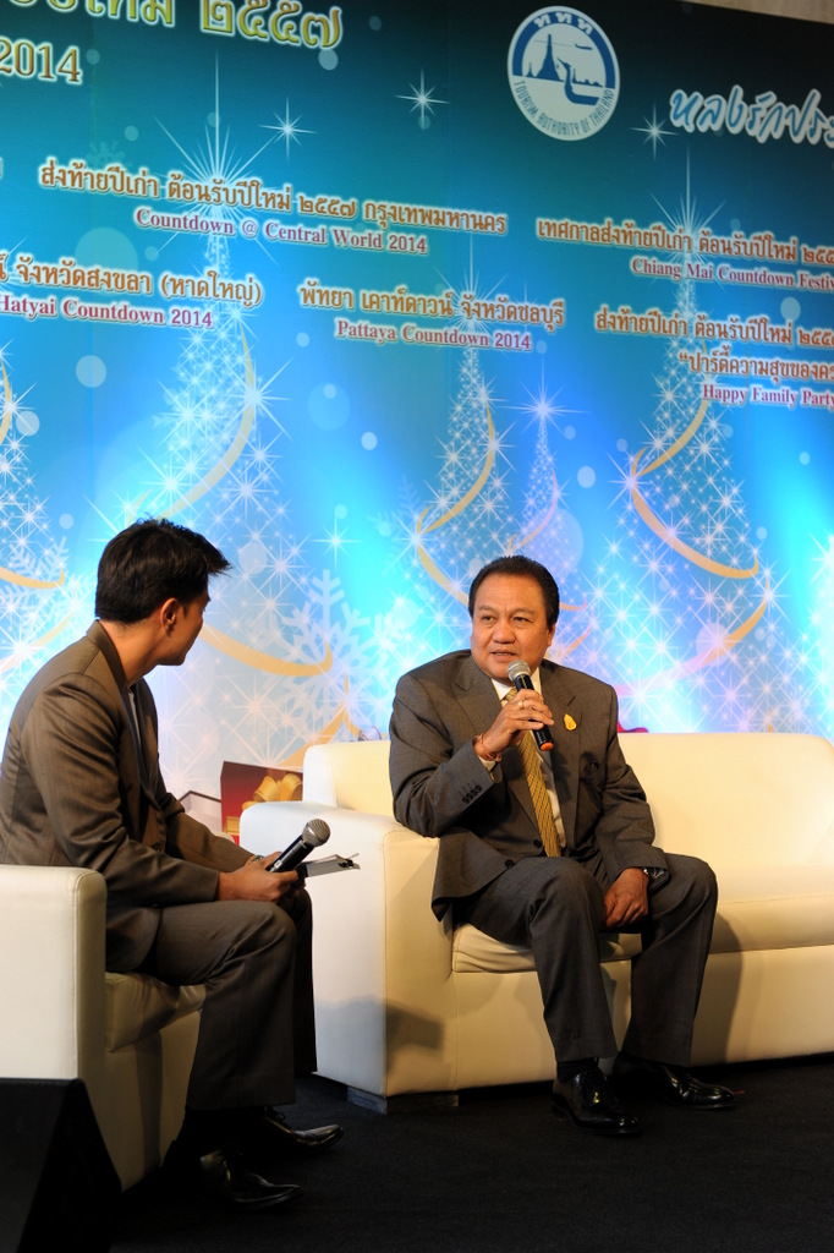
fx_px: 2434
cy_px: 626
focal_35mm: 70
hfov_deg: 19.4
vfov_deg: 28.9
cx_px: 417
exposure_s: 1/160
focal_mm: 70
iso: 800
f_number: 4
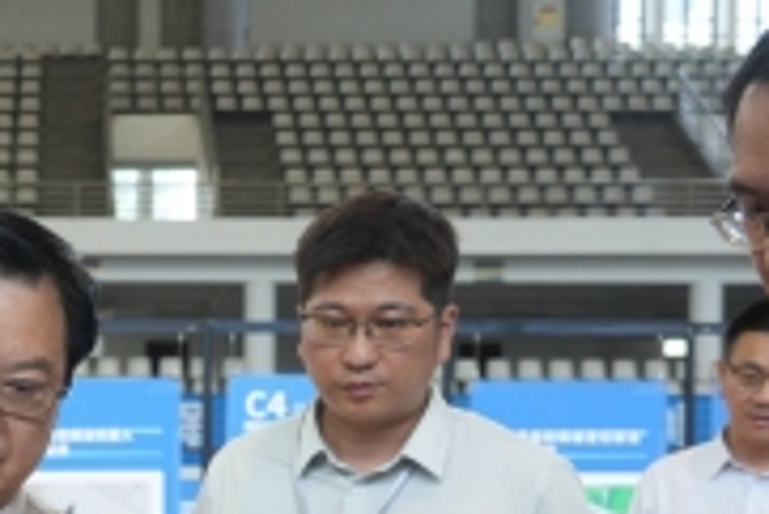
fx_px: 2052
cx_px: 0
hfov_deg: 20.5
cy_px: 633
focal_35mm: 96
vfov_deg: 13.8
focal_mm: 29
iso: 1250
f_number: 4
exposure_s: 1/160
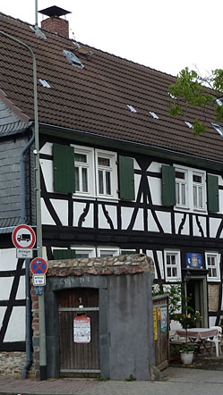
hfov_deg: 18.6
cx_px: 104
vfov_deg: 32.3
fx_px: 683
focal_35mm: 65
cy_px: 199
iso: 80
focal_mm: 7.3
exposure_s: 1/160
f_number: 4
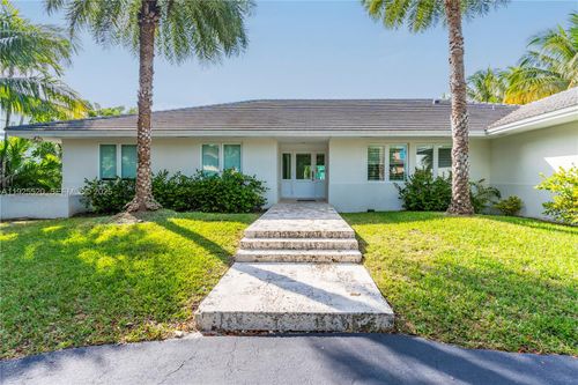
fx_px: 273
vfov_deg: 70.4
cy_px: 192
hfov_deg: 93.3
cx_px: 289
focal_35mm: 17
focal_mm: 17
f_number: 8
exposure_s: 1/2000
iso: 250
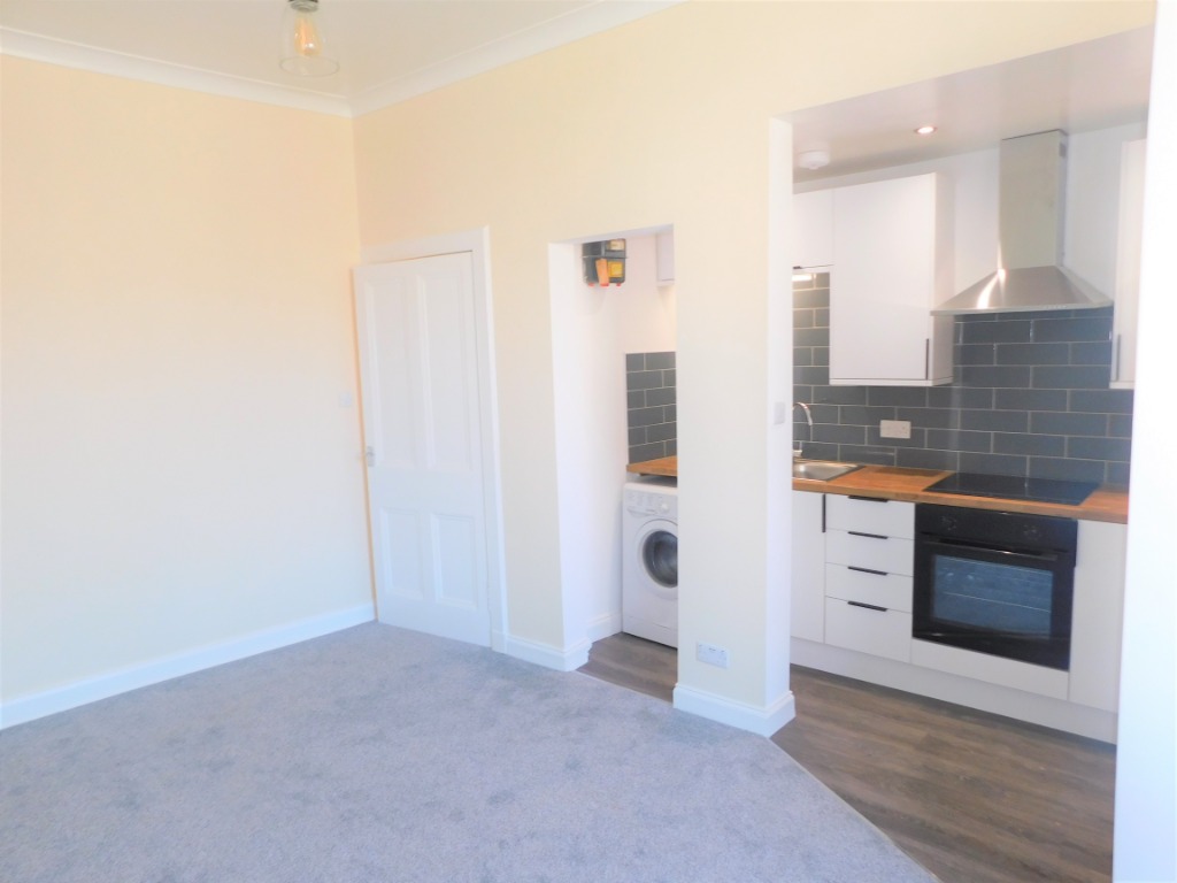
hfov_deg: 73.9
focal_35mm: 23
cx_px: 588
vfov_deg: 58.9
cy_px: 442
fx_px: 782
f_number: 3
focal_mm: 4
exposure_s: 1/40
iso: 125
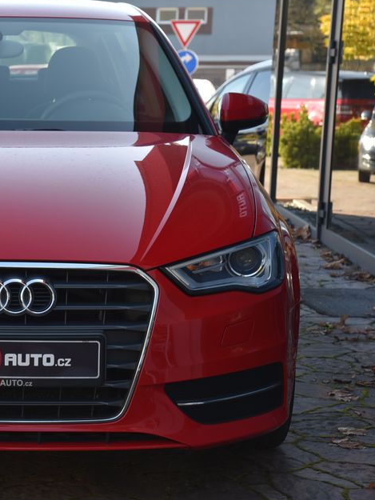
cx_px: -26
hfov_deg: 14.0
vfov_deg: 18.9
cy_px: 242
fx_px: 1502
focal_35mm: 104
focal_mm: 66
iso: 500
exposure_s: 1/200
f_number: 7.1
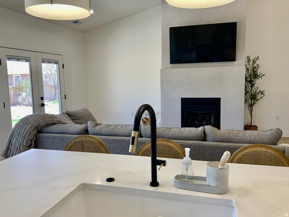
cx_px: 144
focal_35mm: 29
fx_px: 242
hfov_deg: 61.7
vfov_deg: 48.2
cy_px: 108
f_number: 1.8
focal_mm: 3
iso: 40
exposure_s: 1/120
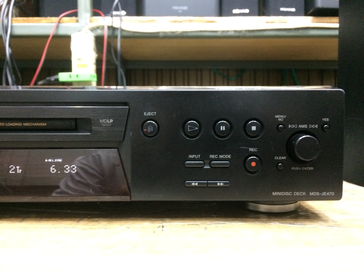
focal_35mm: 29
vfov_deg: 48.2
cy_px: 136
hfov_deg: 61.7
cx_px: 182
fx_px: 305
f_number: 2.2
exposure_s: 1/17
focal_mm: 4.15
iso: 400
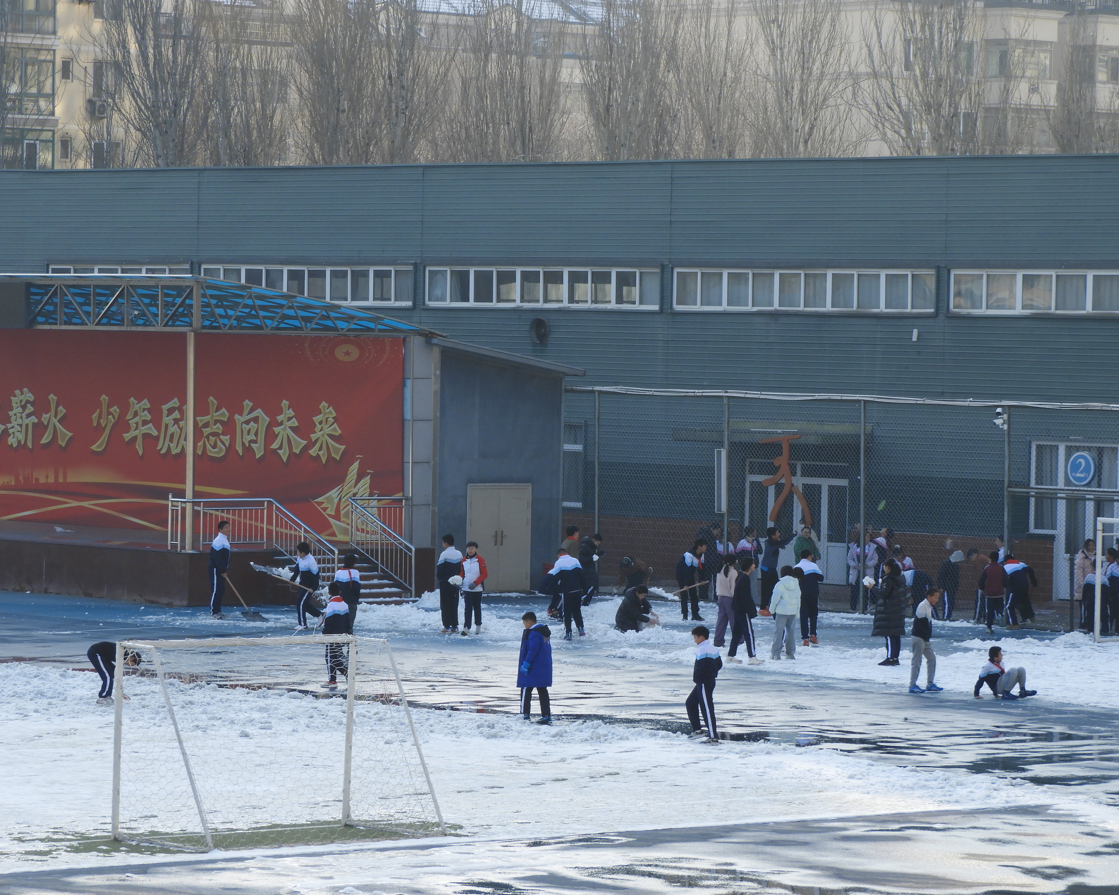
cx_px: 530
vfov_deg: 9.8
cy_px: 448
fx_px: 5199
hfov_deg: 12.3
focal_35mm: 157
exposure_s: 1/320
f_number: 5.2
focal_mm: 26.9
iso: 100
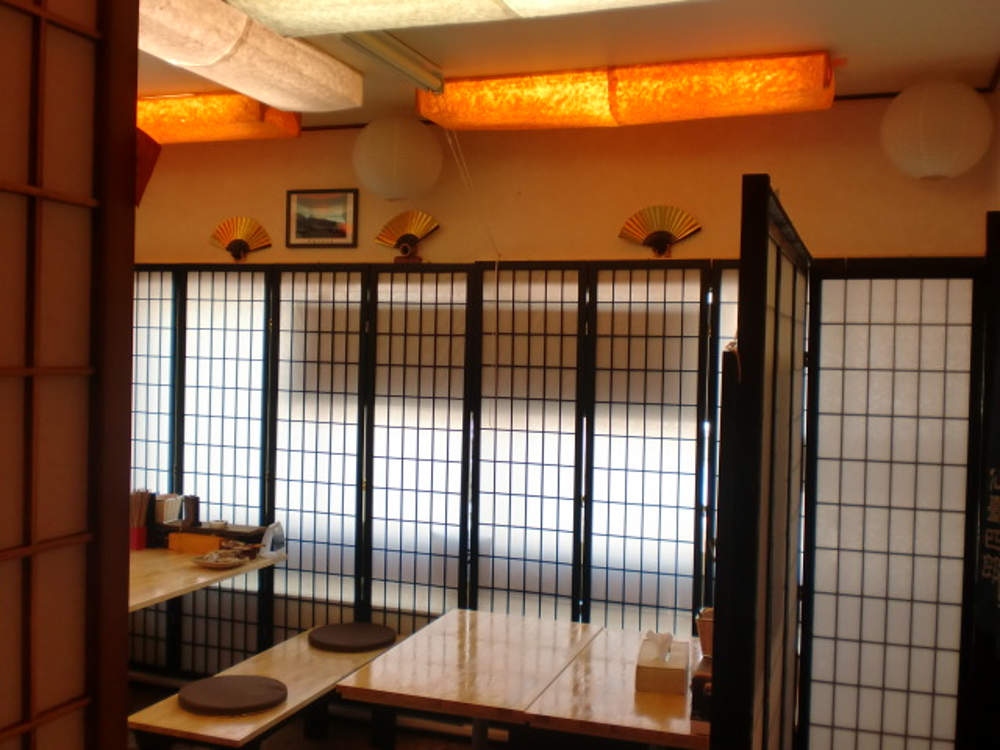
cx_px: 500
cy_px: 375
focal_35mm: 35
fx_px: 1011
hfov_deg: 52.6
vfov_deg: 40.7
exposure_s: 1/60
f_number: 3.1
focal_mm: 6.3
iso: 80
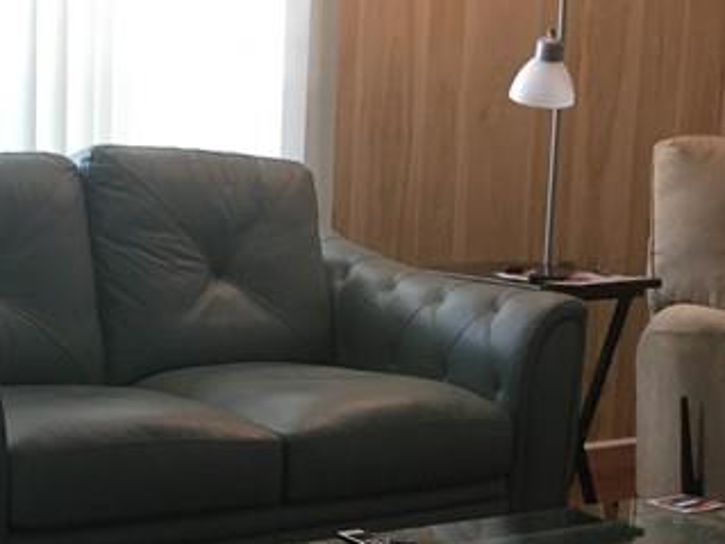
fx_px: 1947
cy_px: 510
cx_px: 200
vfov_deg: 15.7
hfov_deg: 21.0
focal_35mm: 93
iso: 100
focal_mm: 4.15
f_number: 2.2
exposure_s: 1/30
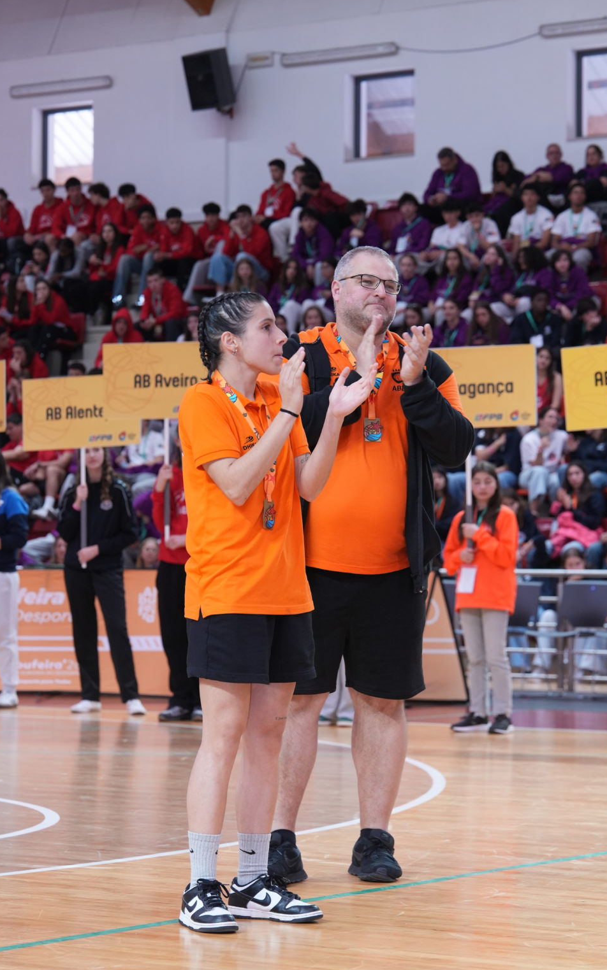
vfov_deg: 18.9
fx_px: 2911
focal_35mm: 110
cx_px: 288
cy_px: 487
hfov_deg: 11.9
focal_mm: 107
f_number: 6.3
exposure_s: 1/250
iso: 1600
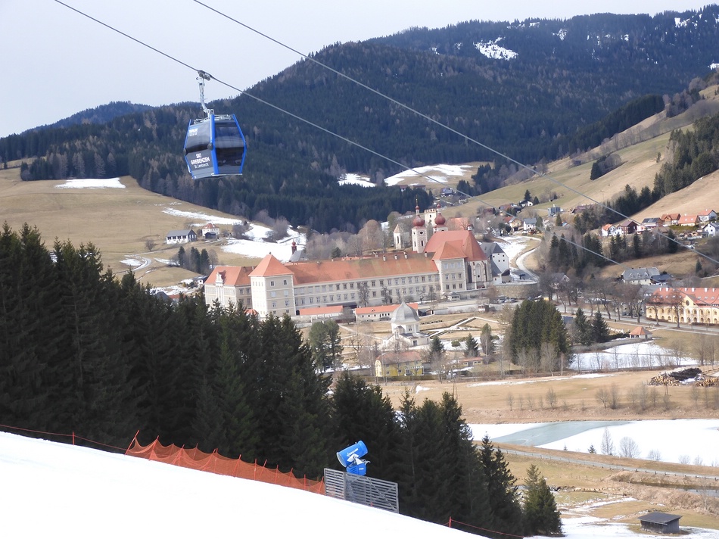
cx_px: 360
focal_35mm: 70
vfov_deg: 21.0
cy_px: 270
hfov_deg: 27.8
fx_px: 1454
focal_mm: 12.5
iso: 100
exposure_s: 1/250
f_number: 4.5
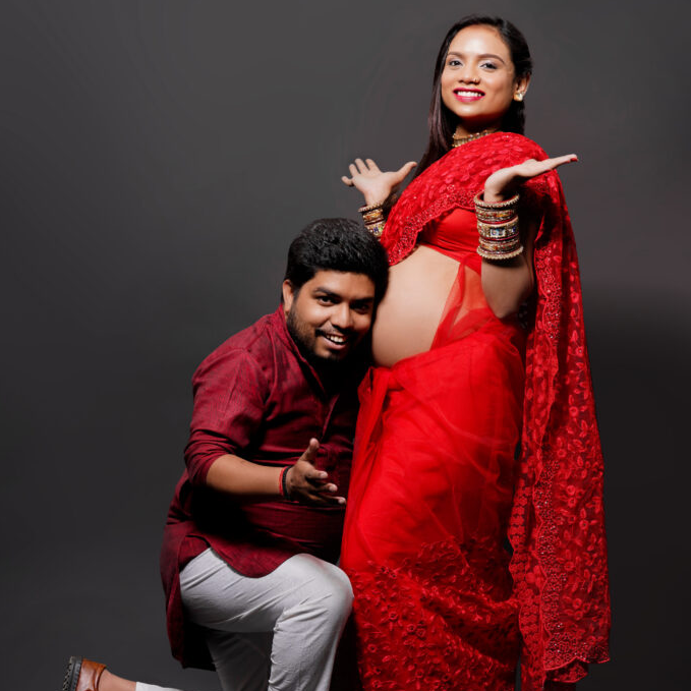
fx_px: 1852
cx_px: 346
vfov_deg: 21.1
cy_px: 411
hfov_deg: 21.1
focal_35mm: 82
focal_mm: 64
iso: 100
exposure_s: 1/125
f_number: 10
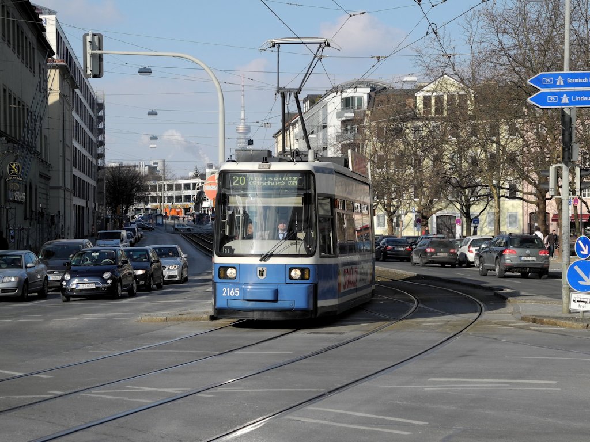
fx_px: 1602
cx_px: 295
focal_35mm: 94
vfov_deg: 15.7
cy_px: 221
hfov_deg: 20.9
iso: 100
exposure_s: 1/774
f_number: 4.5
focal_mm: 20.1
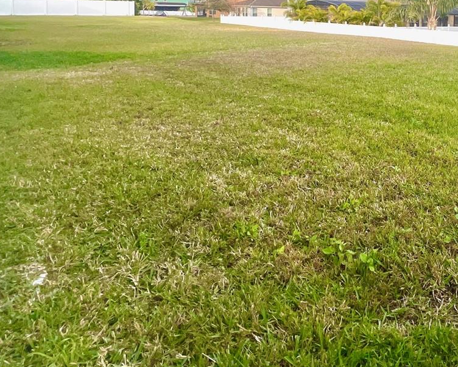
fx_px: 366
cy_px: 37
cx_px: 424
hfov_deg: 54.5
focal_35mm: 27
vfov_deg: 47.7
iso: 32
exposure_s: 1/803
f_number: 1.8
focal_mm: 1.57
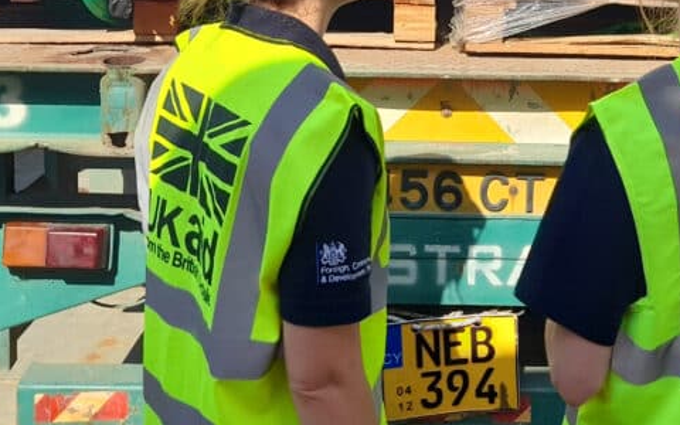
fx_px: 982
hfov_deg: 37.9
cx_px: 429
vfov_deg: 23.0
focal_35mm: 53
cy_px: -38
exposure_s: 1/707
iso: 20
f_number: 2
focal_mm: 4.6
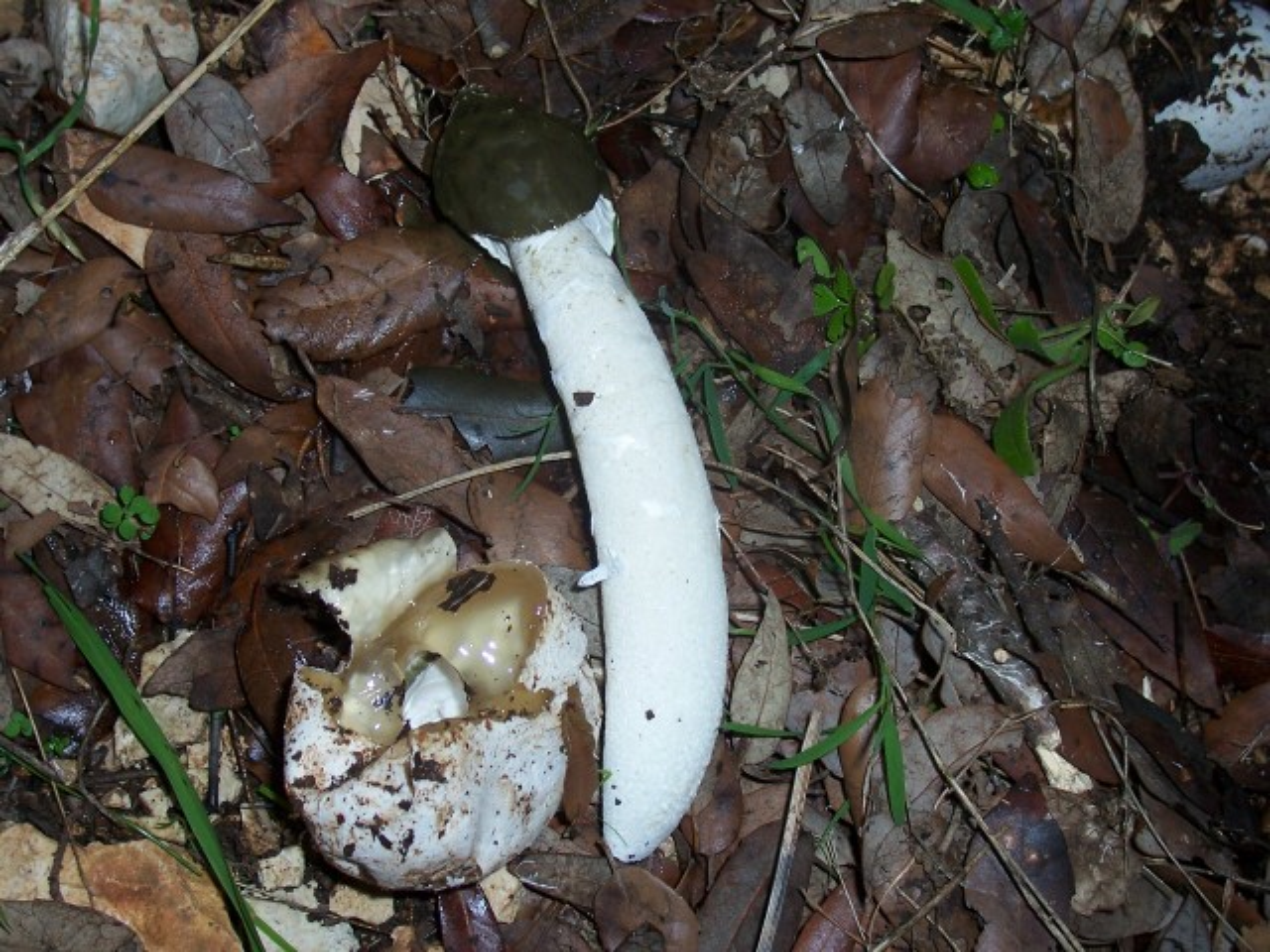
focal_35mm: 53
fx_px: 1944
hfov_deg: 36.2
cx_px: 635
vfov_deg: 27.5
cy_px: 476
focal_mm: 8.6
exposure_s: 1/60
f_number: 3.4
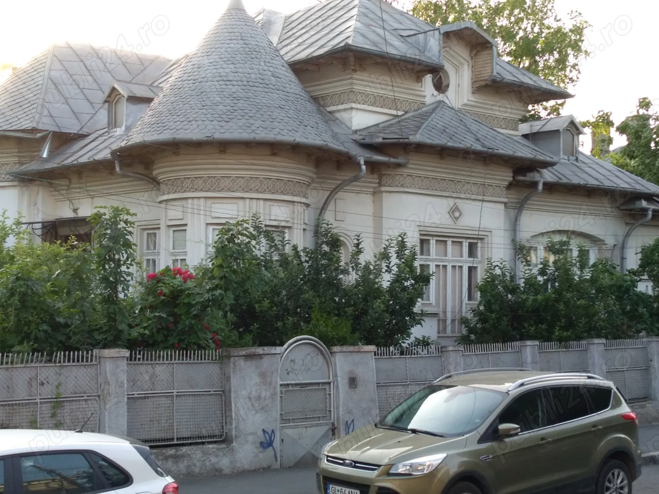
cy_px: 247
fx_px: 495
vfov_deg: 53.1
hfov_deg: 67.3
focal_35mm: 26
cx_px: 330
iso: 108
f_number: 2
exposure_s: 1/120
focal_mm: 3.54
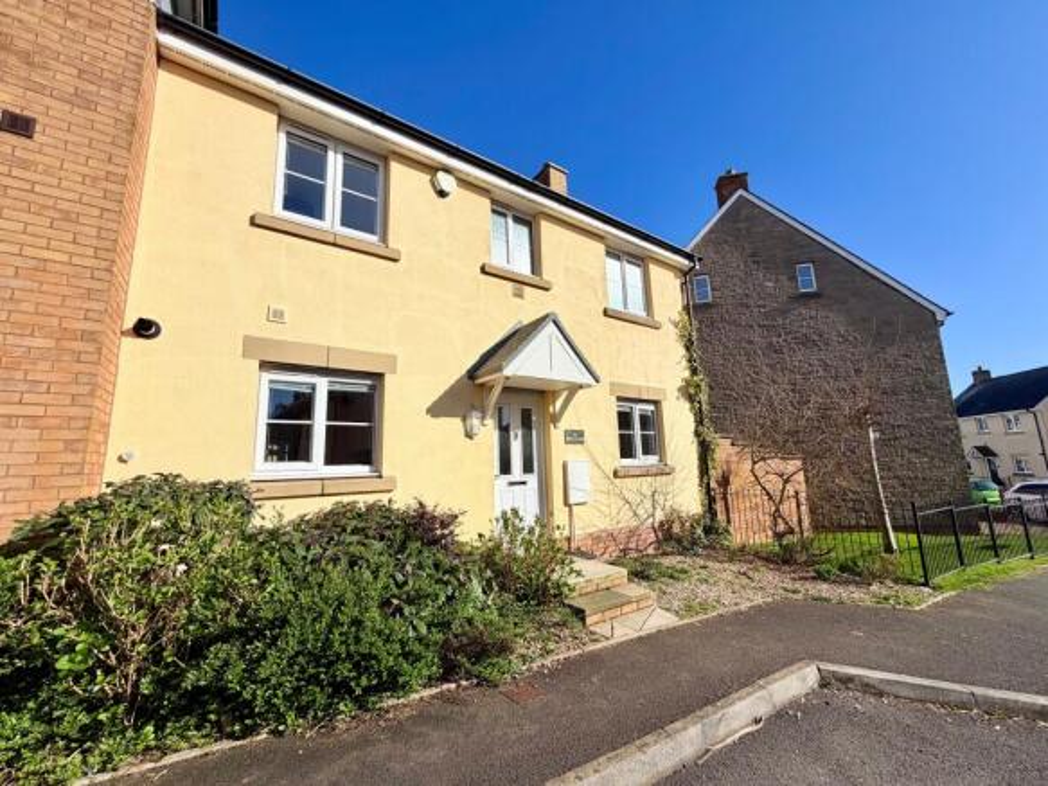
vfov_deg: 85.7
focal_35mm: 14
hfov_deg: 102.1
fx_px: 424
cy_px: 393
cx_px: 524
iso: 20
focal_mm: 2.22
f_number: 2.2
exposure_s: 1/1534
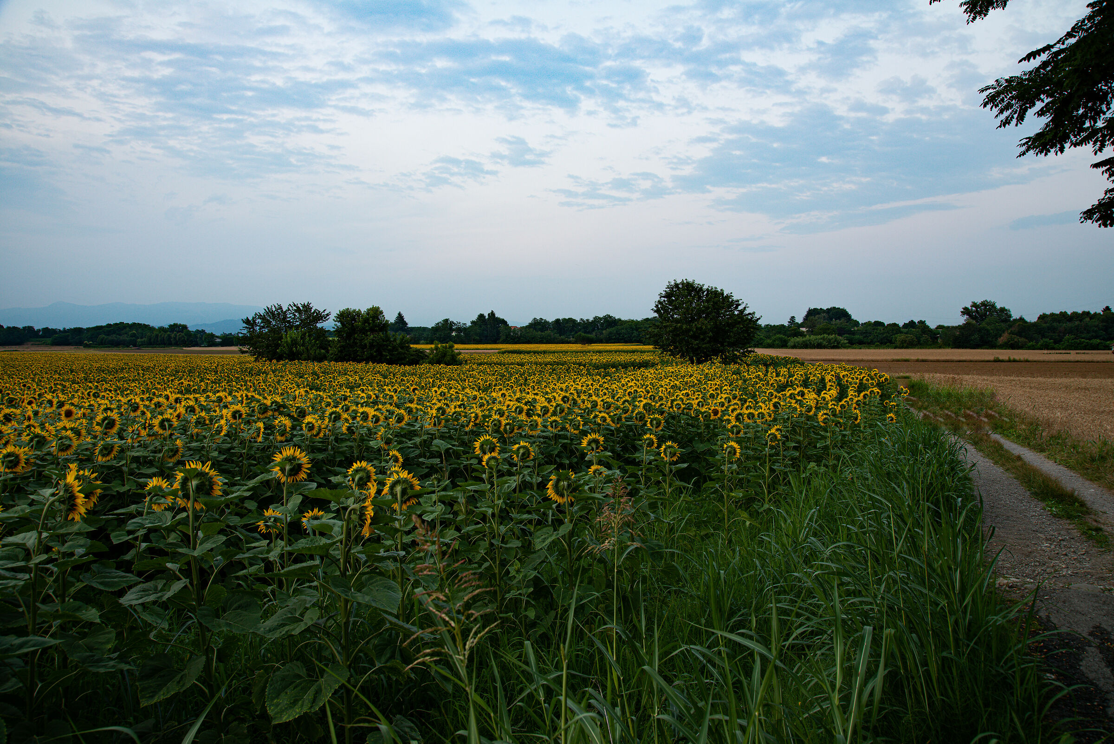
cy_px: 372
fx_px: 743
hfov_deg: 73.7
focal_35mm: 24
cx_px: 557
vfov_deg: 53.2
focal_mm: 24
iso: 100
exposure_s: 1/2.5
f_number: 8
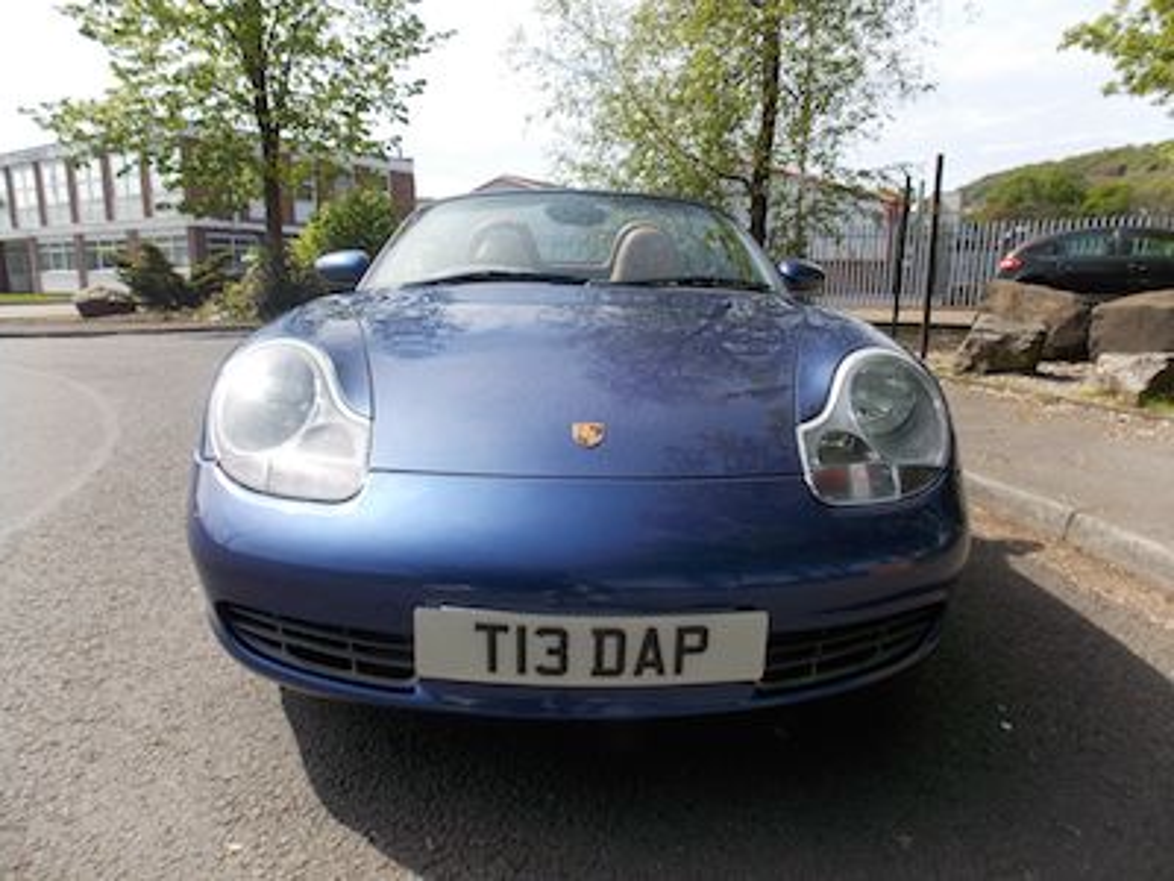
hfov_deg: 73.9
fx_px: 780
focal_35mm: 23
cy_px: 440
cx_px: 587
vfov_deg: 58.9
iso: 80
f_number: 3.1
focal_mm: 4
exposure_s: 1/800
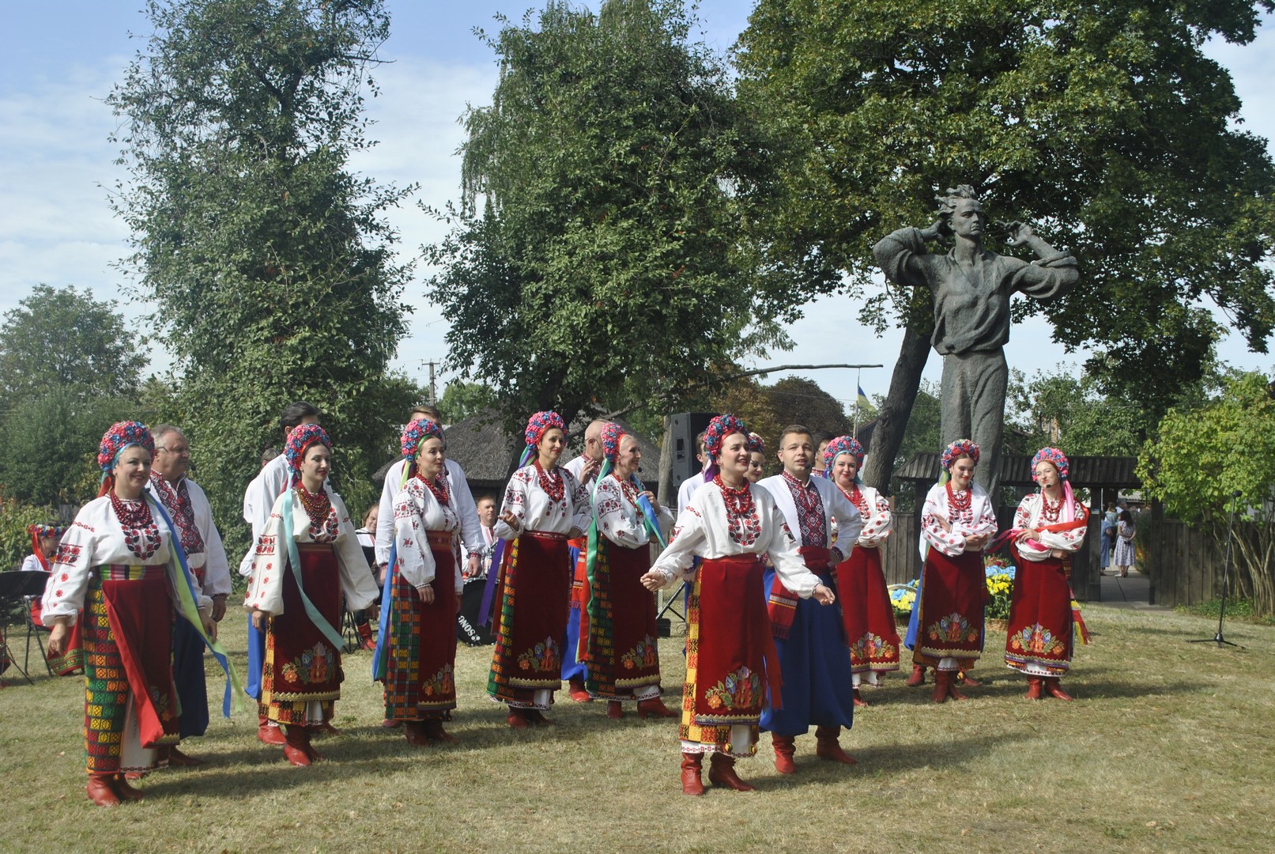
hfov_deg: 43.6
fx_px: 1596
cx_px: 638
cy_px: 427
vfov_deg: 30.0
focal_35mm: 45
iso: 100
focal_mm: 30
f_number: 8
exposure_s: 1/250
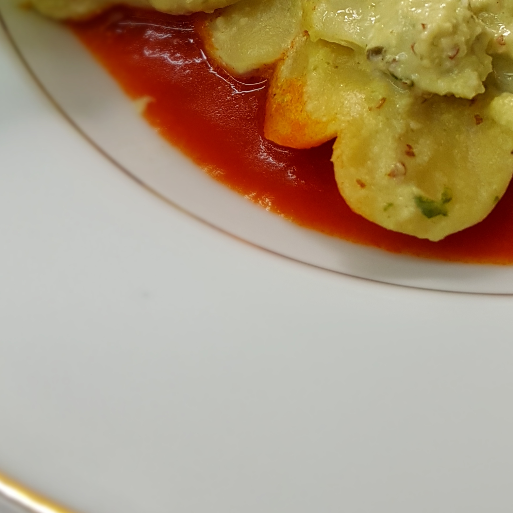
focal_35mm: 59
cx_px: 484
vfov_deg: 26.9
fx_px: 989
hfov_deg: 27.8
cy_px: -42
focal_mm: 4.2
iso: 64
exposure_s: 1/50
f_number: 1.7
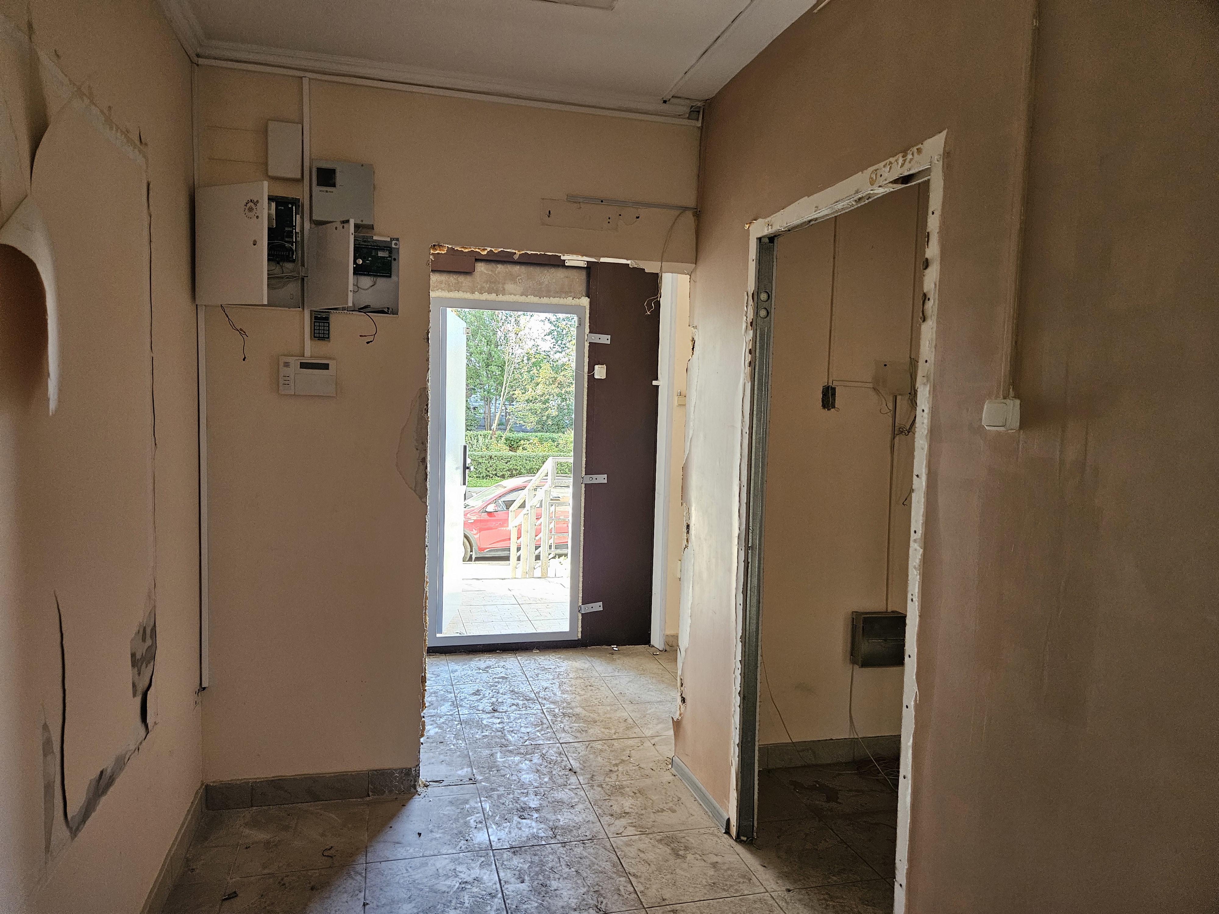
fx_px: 810
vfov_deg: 58.9
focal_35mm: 23
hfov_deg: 73.9
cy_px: 457
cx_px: 610
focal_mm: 5.4
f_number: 1.8
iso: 500
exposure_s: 1/142
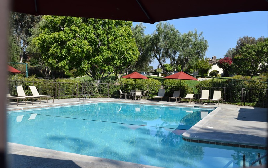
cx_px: 134
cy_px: 86
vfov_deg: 34.4
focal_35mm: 37
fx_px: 270
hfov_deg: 52.7
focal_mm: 24
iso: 200
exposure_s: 1/320
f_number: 9
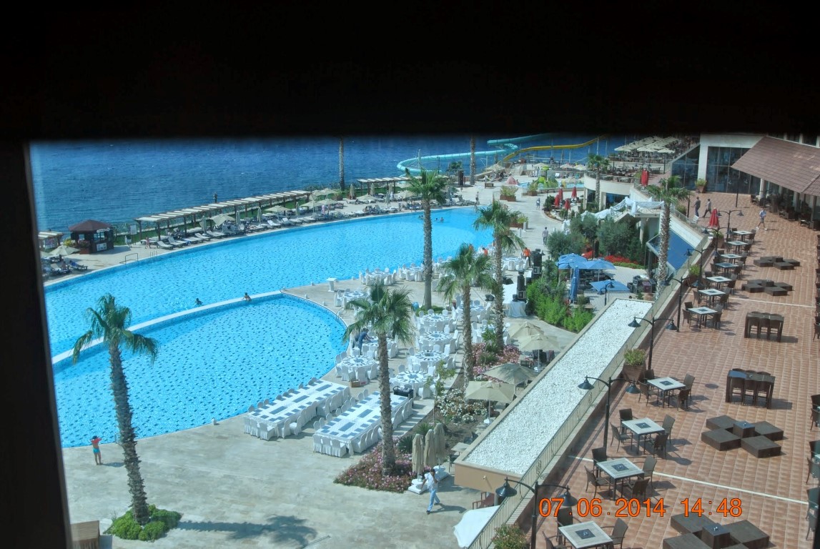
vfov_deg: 37.0
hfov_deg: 53.1
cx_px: 410
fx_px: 821
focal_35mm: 36
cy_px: 274
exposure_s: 1/160
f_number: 6.3
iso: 100
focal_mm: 24
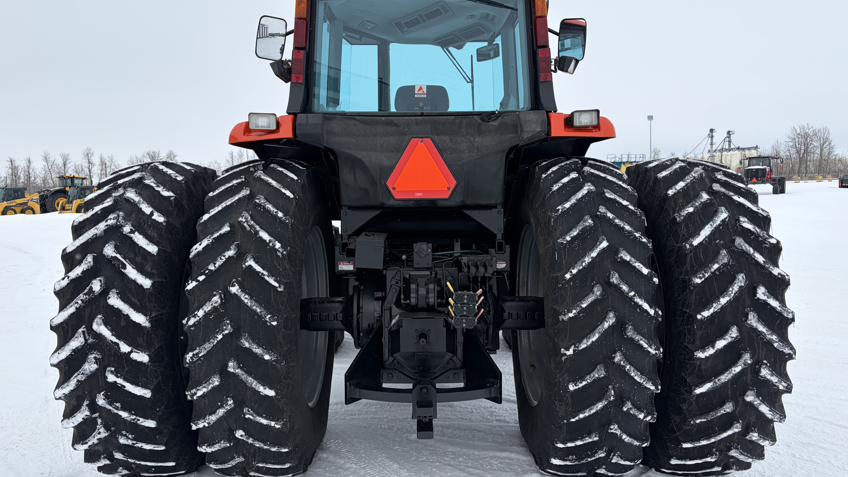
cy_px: 219
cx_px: 422
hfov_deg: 66.1
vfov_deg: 40.2
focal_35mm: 29
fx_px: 652
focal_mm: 5.96
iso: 50
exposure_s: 1/2747
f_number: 1.6
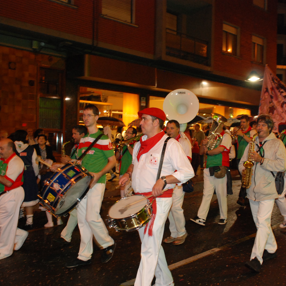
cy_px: 144
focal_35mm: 46
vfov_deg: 36.8
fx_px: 430
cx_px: 177
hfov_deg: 36.6
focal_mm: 24
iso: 800
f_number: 4
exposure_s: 1/30
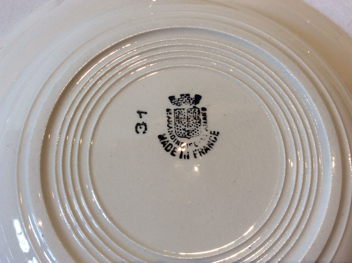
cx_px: 176
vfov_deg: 44.1
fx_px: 325
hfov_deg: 56.9
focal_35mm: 32
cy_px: 132
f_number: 2.4
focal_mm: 3.3
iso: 50
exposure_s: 1/25
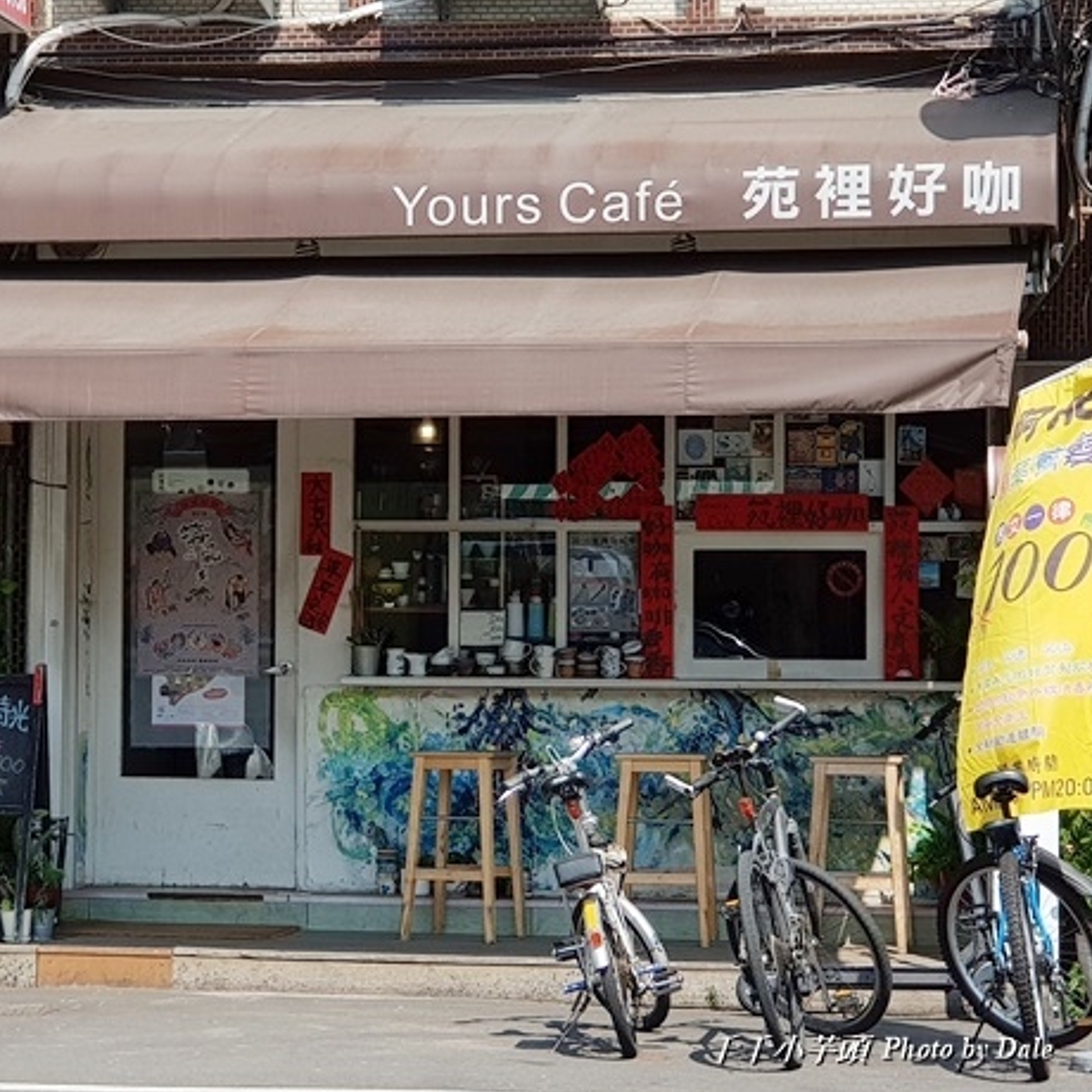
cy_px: 550
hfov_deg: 27.6
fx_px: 2213
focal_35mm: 62
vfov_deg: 27.7
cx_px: 415
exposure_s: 1/714
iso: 25
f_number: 2.4
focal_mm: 6
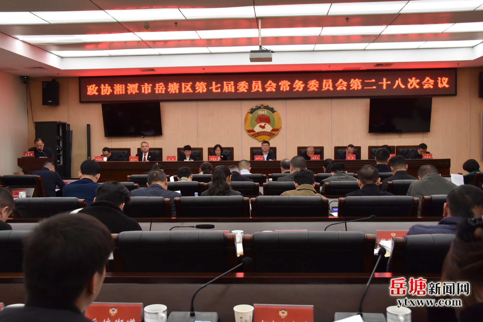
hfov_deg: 53.1
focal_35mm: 36
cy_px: 161
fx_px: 483
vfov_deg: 36.9
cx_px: 242
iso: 1250
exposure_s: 1/60
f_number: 3.8
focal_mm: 24
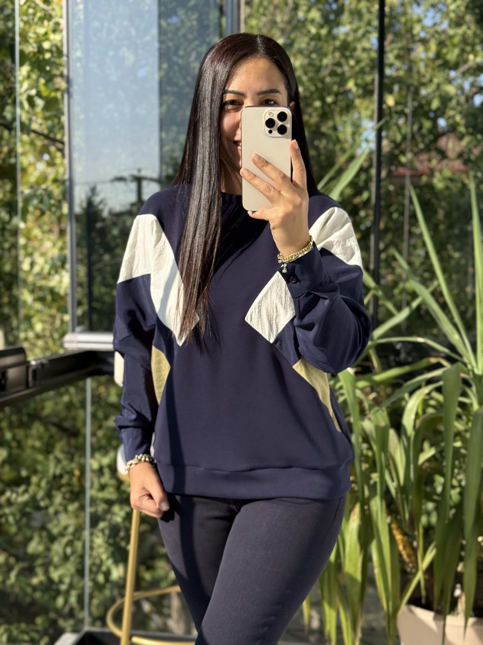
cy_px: 322
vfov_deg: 39.7
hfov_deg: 30.3
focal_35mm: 48
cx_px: 242
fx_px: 893
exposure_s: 1/1203
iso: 64
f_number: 1.78
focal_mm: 6.76
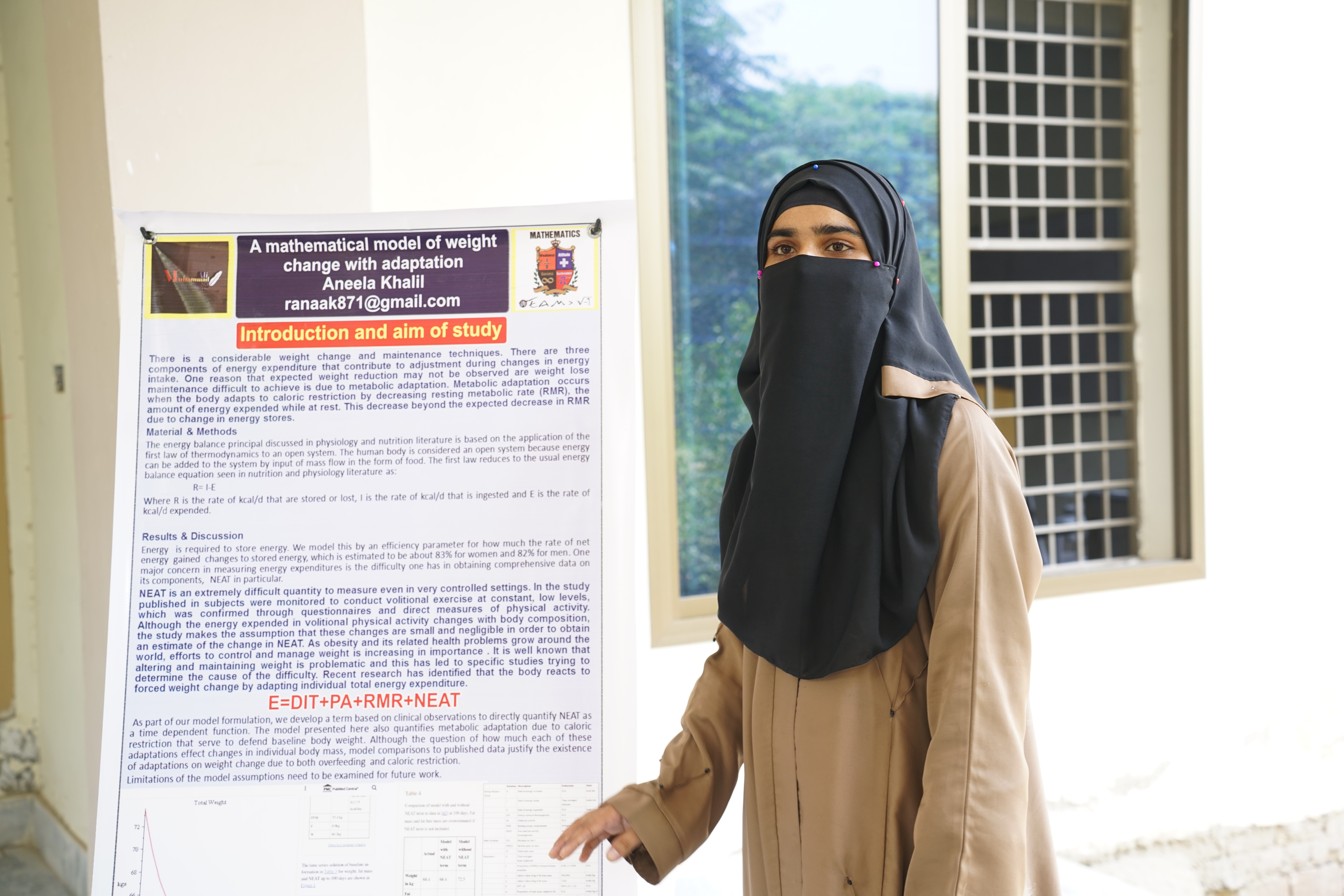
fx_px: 1568
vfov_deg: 31.9
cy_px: 448
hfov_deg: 46.4
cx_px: 672
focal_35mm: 42
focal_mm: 42
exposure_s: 1/100
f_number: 4
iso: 400
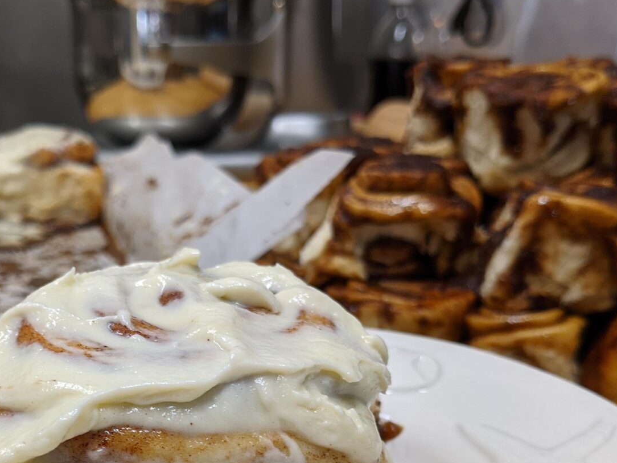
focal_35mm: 51
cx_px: 197
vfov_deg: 27.6
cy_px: 412
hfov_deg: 37.0
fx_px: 909
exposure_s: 1/40
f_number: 1.73
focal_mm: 4.38
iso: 70
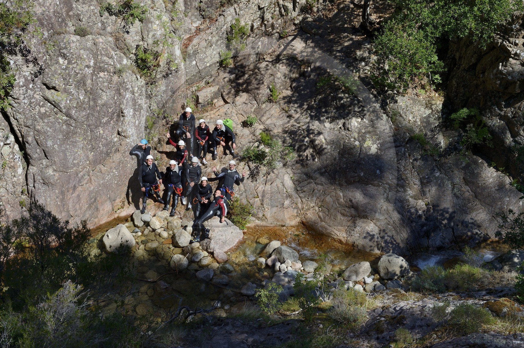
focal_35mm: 48
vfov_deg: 28.0
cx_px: 262
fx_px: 698
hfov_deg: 41.1
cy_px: 174
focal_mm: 48
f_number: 11
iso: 400
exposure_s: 1/400
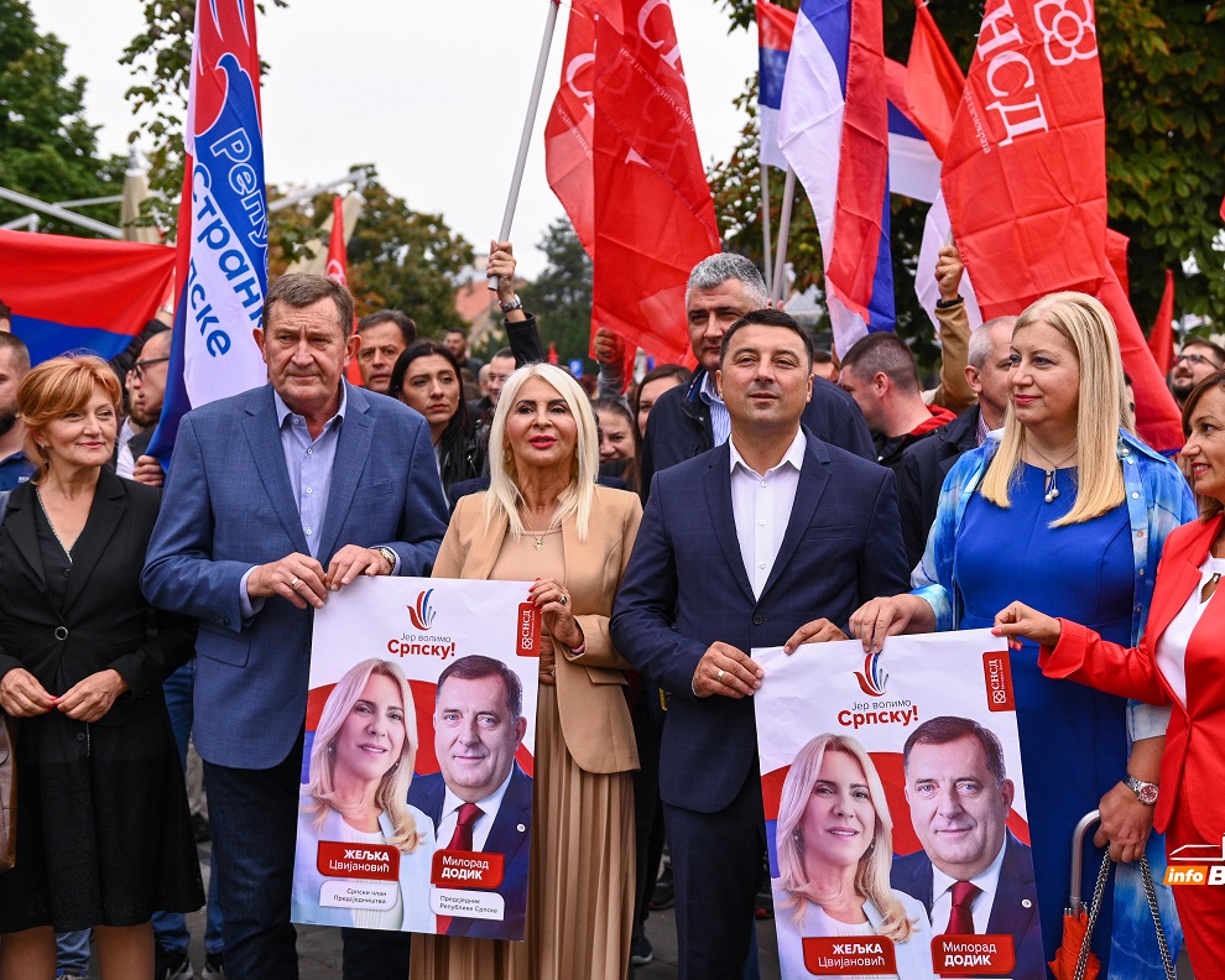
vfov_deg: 30.3
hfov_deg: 37.2
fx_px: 1813
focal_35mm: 50
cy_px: 490
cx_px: 713
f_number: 3.2
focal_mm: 44
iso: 800
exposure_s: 1/3200
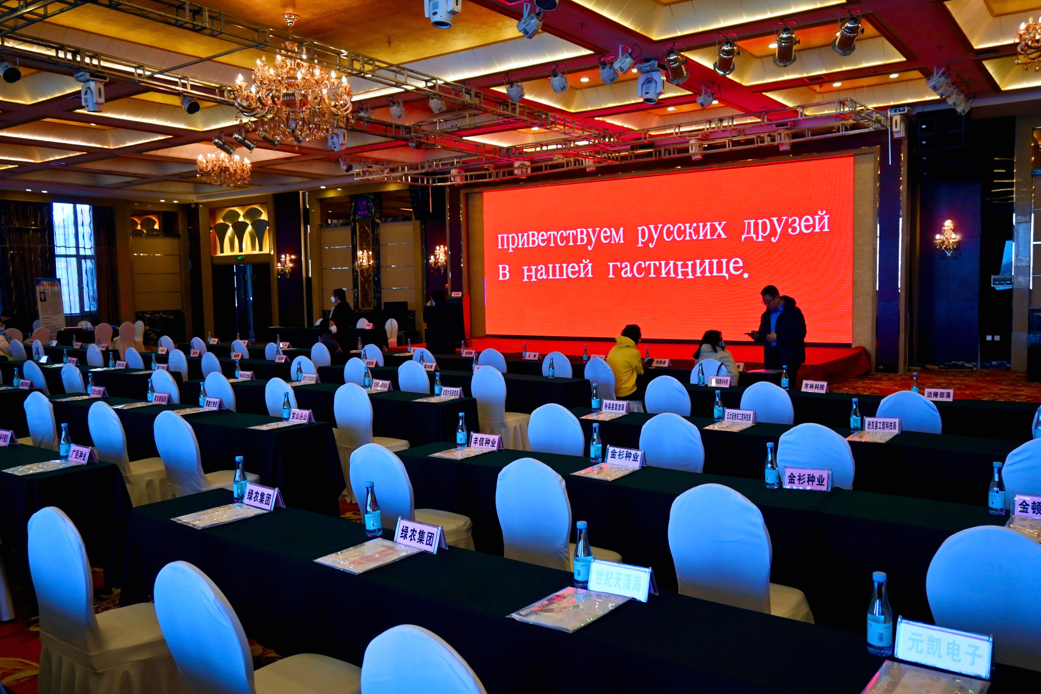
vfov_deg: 44.6
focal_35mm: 29
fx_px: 846
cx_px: 520
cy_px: 347
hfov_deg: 63.2
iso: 400
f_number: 3.8
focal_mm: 19.5
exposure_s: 1/125
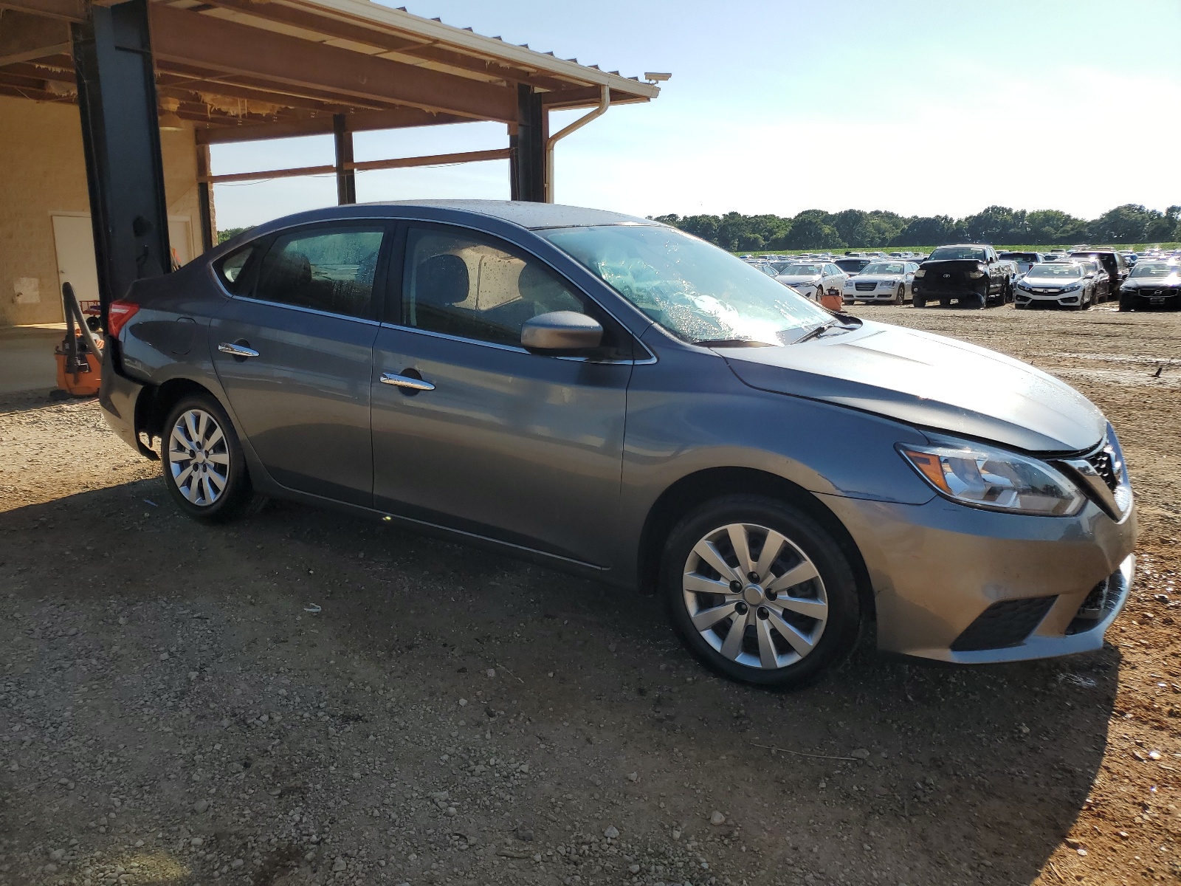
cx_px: 590
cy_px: 443
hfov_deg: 67.3
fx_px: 887
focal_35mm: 26
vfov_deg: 53.1
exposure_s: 1/5000
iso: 50
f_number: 1.5
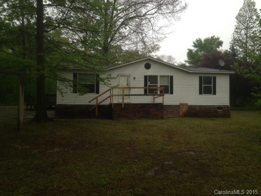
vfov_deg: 42.9
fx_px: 249
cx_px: 130
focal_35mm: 33
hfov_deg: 55.4
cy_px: 98
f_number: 2.4
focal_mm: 4.12
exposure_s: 1/133
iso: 50
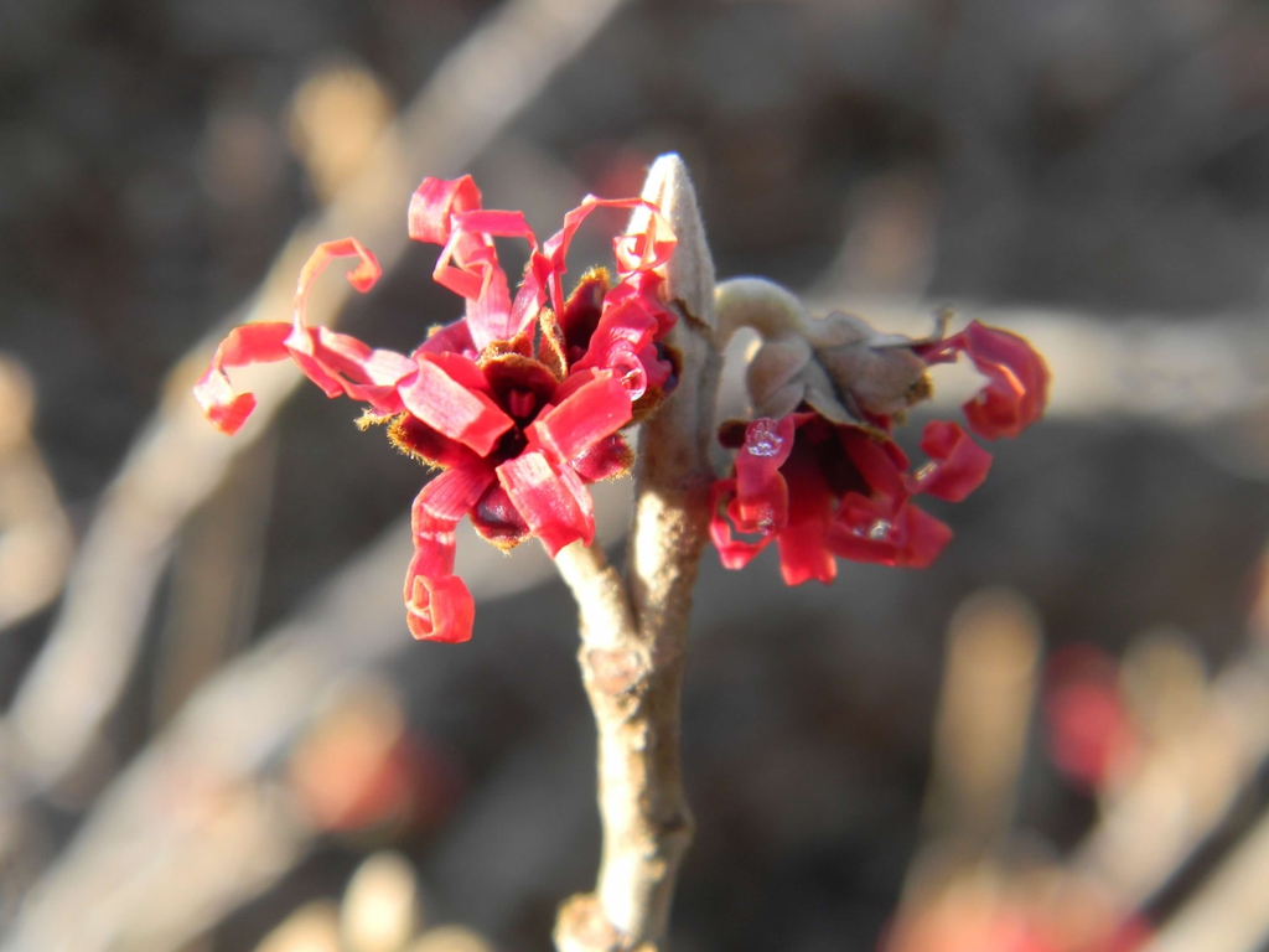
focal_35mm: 62
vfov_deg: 23.7
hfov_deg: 31.2
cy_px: 476
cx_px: 634
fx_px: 2273
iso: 80
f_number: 4.5
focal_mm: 15.1
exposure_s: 1/78.1
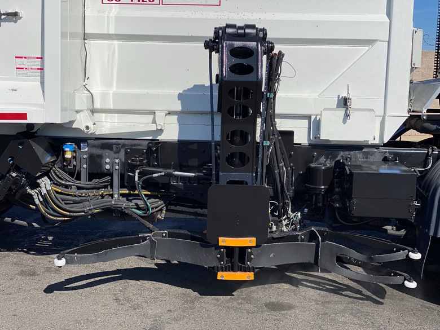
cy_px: 165
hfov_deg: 36.8
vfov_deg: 28.0
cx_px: 220
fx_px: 661
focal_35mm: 52
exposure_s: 1/3425
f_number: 2
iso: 20
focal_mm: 6
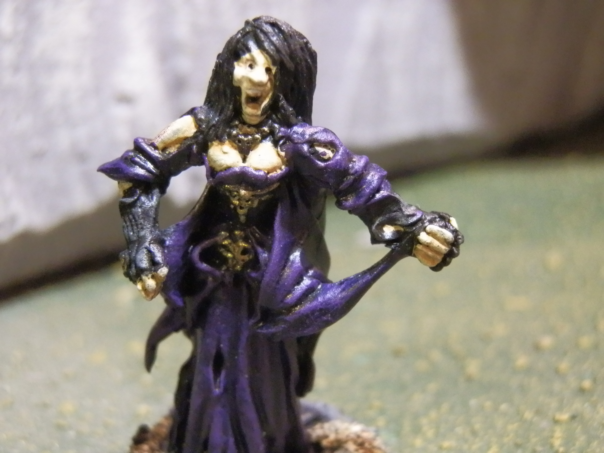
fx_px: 1064
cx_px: 302
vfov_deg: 24.0
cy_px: 226
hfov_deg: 31.7
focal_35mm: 61
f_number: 3.7
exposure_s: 1/30
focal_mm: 10.99
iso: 800
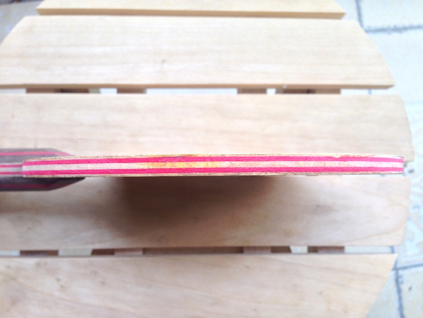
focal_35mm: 33
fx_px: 403
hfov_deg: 55.3
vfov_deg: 43.0
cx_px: 212
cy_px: 159
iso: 50
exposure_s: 1/121
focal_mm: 4.12
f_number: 2.4
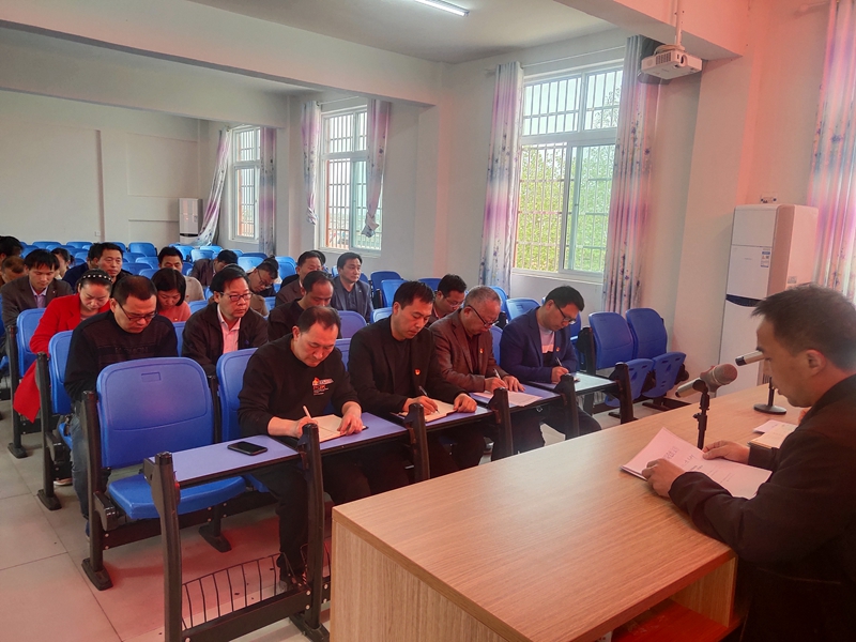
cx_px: 428
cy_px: 321
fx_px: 717
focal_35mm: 29
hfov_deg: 61.7
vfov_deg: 48.2
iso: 245
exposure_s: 1/50
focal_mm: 4.27
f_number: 1.8
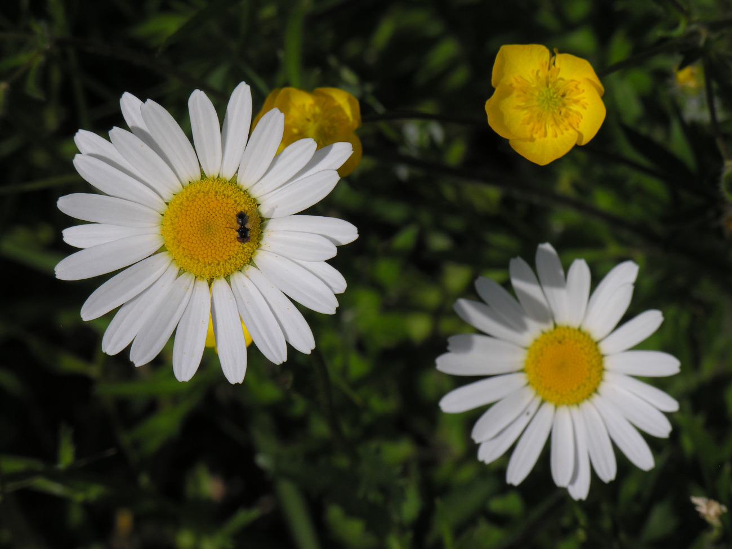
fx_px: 5646
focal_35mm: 267
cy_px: 274
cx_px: 366
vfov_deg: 5.6
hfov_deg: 7.4
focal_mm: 68
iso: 50
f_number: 7.3
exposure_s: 1/694
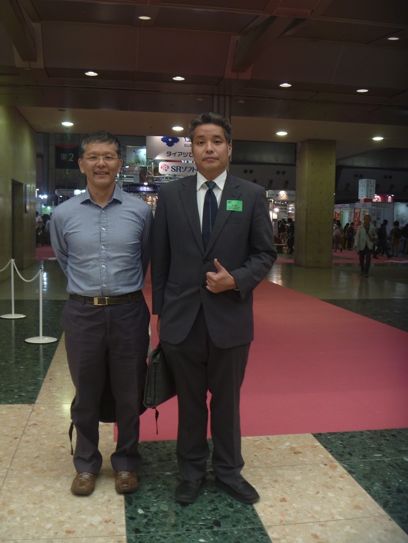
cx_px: 204
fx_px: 550
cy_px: 272
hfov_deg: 40.7
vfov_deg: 52.6
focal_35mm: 35
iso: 100
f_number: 3.5
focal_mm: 6.3
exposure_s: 1/30
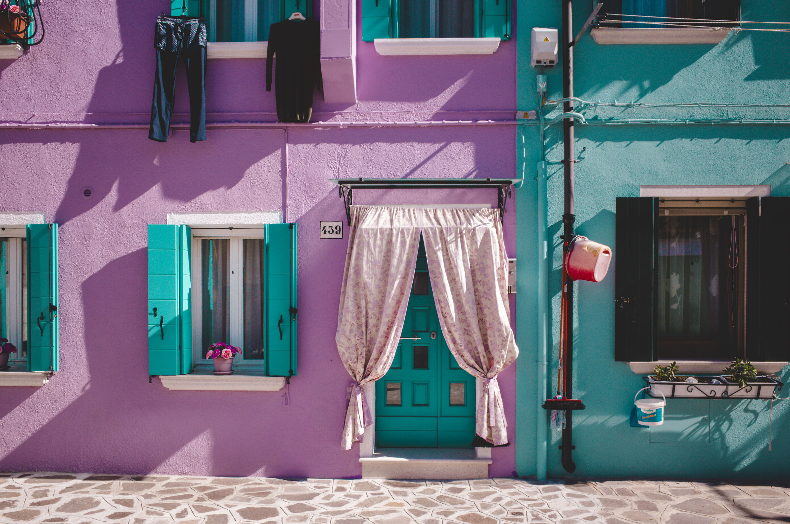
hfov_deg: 65.6
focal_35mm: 28
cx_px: 395
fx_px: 613
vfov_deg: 46.2
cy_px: 262
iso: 320
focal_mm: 18.3
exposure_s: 1/500
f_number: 8
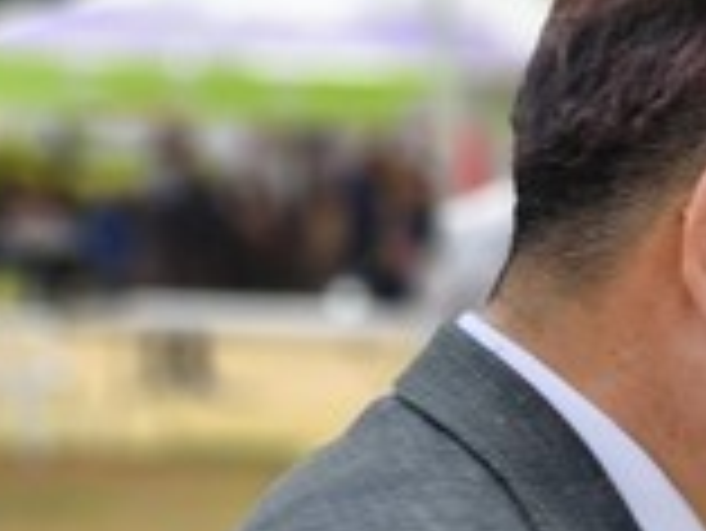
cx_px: 1210
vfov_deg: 16.5
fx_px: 1796
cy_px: 504
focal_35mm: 88
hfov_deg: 18.3
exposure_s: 1/280
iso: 10
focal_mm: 6.3
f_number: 1.7
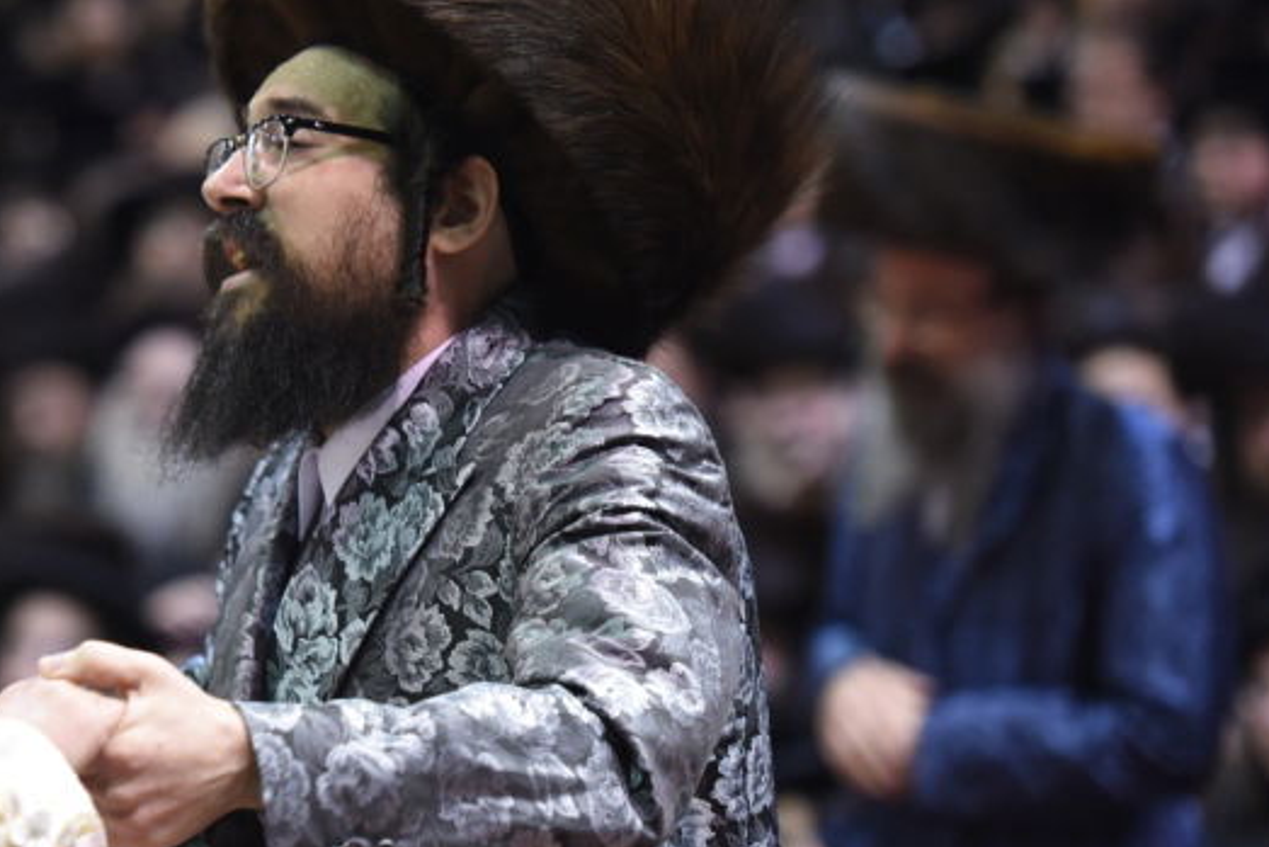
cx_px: 61
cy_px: 399
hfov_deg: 7.2
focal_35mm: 284
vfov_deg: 4.8
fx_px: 10013
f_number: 3.2
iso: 2000
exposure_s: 1/125
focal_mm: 145
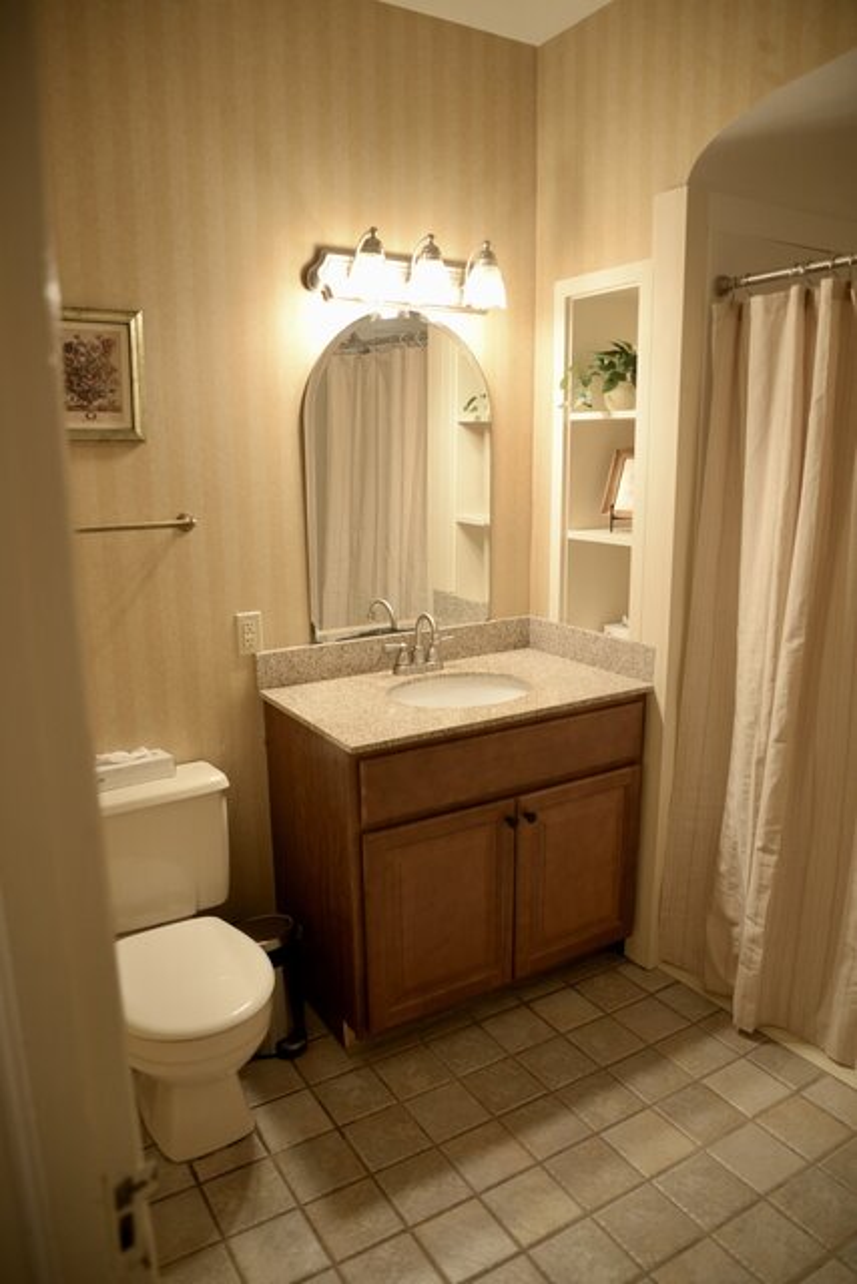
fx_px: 856
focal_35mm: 24
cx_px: 428
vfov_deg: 73.7
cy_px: 642
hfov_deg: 53.2
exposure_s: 1/60
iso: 800
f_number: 3.5
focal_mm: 24
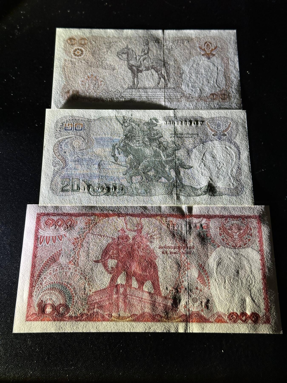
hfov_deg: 30.3
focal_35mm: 48
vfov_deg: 39.7
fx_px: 531
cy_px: 192
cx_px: 144
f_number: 1.78
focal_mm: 6.86
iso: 200
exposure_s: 1/50
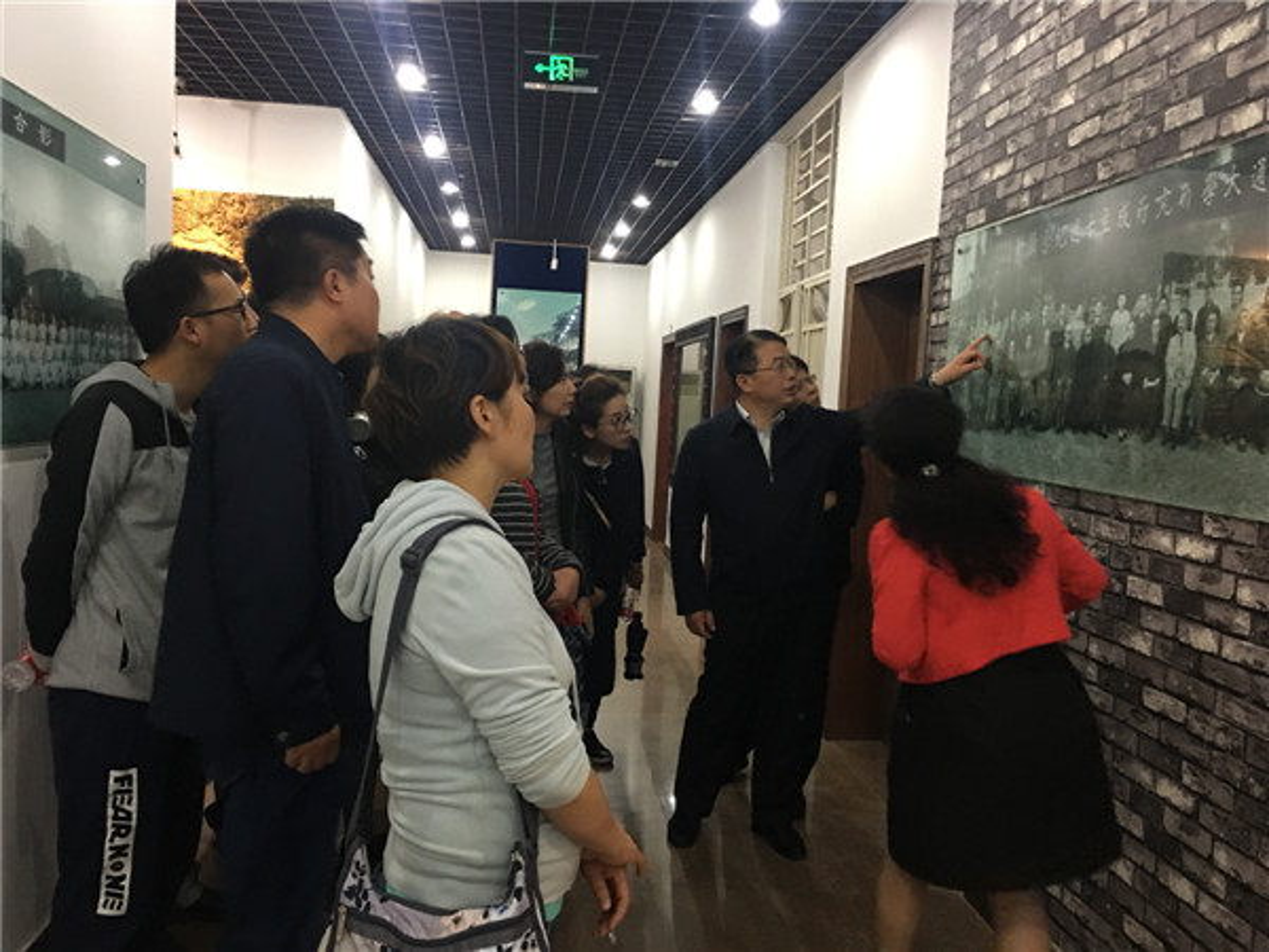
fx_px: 1063
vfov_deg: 48.2
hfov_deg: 61.7
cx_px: 634
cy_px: 476
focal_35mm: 29
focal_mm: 4.15
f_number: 2.2
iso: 80
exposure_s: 1/10
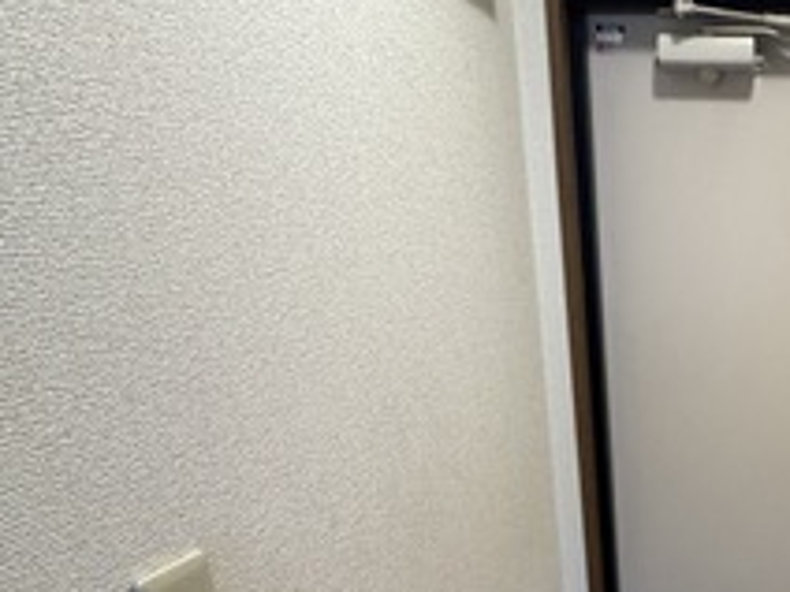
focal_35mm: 37
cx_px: 768
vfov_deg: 34.3
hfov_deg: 43.8
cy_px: 626
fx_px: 844
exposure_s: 1/78
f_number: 2.2
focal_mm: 2.22
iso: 320
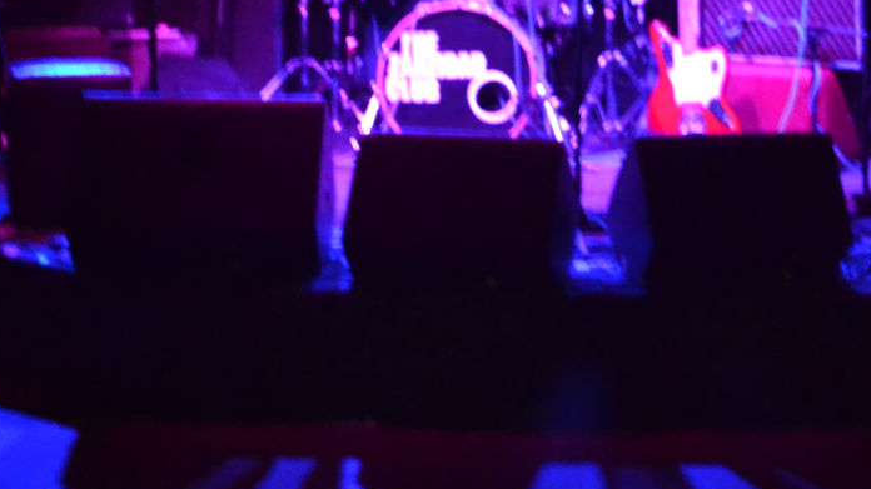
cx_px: 522
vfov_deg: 10.7
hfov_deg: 19.3
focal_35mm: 111
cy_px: -79
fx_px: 2563
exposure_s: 1/8
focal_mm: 24
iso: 3200
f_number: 4
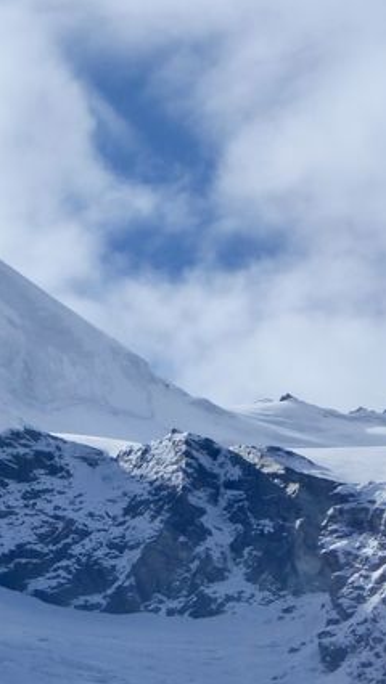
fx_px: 4889
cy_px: 330
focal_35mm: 269
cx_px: -129
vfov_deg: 8.0
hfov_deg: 4.5
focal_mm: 19
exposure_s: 1/800
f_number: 5.1
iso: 125
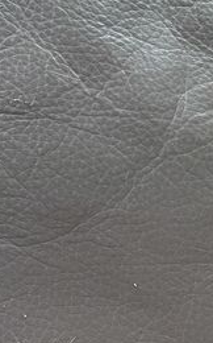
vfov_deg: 18.5
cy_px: 426
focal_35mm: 106
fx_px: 987
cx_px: 25
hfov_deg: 12.2
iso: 640
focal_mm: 5.4
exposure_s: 1/25
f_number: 1.8
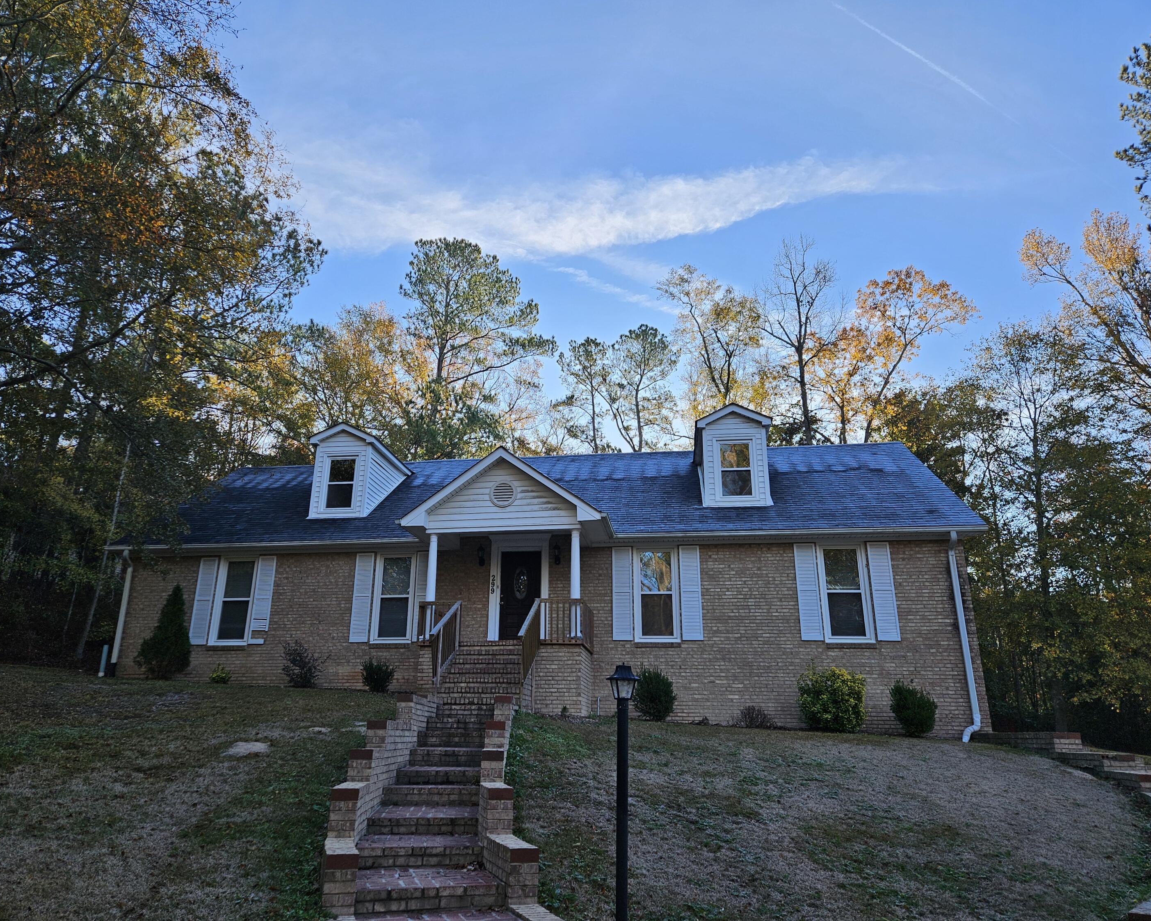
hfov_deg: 70.2
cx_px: 546
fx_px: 818
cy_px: 460
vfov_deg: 58.8
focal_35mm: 24
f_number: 1.8
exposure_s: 1/476
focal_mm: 5.4
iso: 25
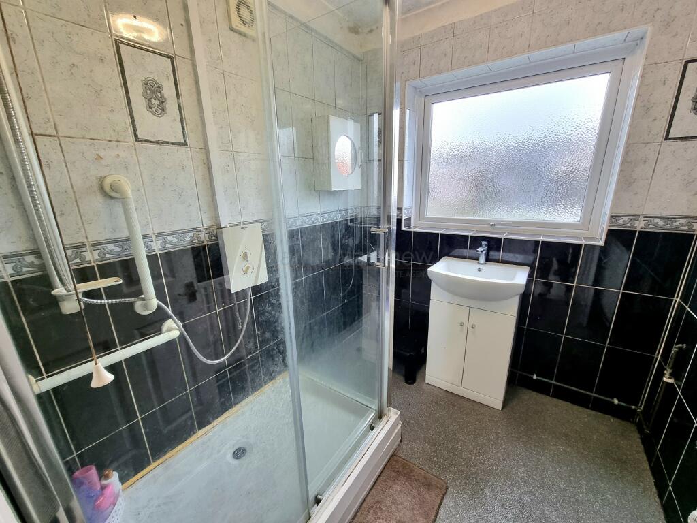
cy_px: 262
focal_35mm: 13
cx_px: 348
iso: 160
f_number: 2.2
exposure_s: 1/50
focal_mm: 2.2
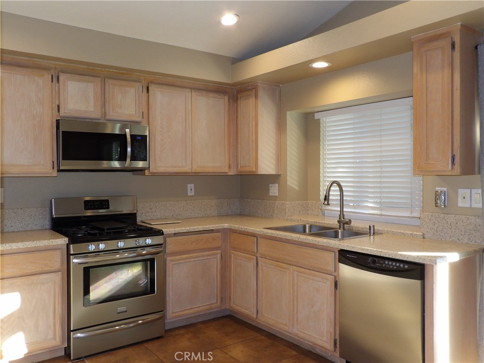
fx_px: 391
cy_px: 182
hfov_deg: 63.4
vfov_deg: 49.7
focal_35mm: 28
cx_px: 242
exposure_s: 1/33
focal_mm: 5
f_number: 3.4
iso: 200
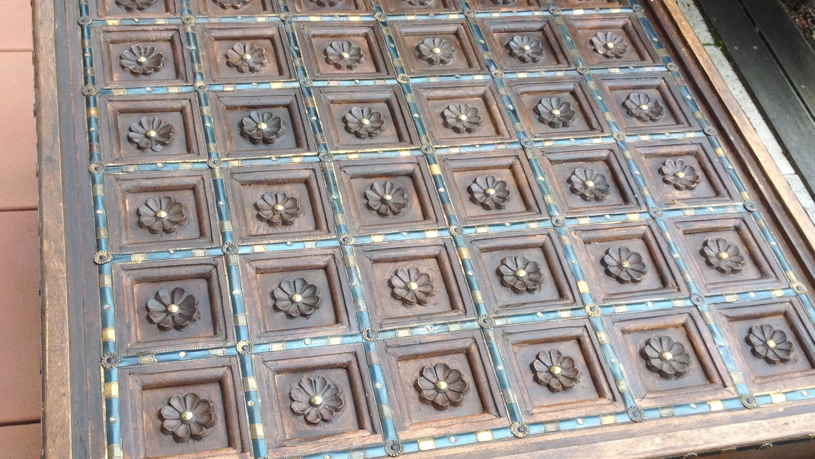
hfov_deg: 42.1
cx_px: 395
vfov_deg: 24.4
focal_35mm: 49
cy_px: 261
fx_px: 1059
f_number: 2.4
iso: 50
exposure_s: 1/167
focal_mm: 4.28
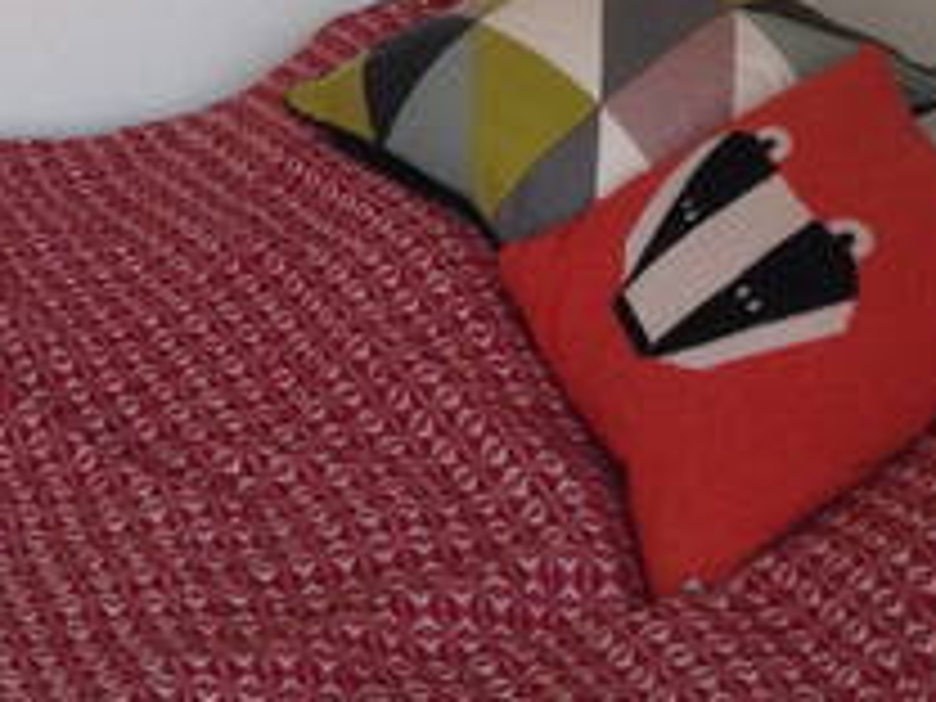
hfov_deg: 14.7
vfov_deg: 10.6
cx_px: 189
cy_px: -486
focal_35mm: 133
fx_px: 3596
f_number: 2.4
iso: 160
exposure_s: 1/20
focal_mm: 4.28
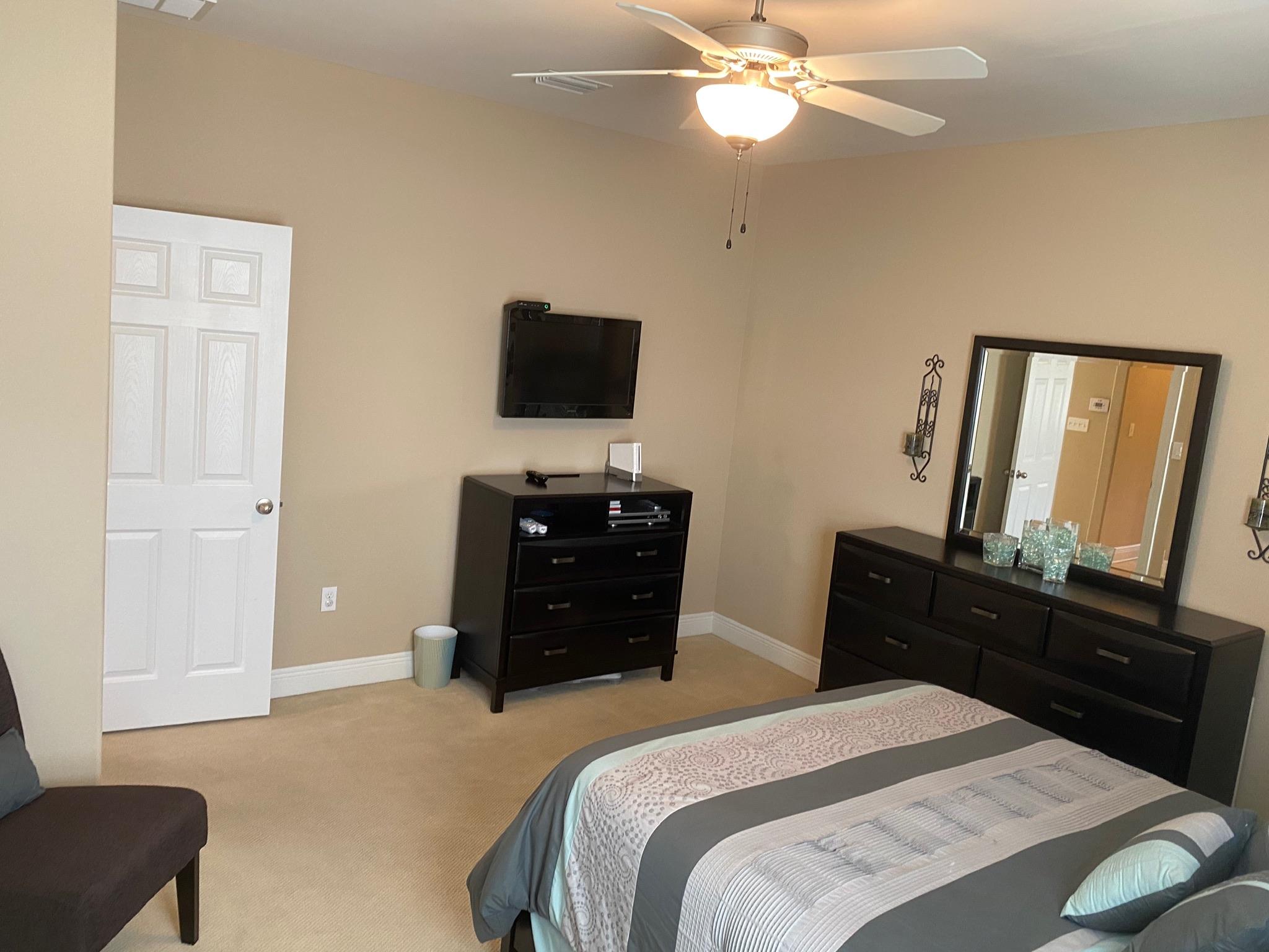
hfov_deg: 67.3
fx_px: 953
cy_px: 476
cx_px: 634
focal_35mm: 26
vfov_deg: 53.1
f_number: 1.8
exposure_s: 1/60
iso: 200
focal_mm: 4.25
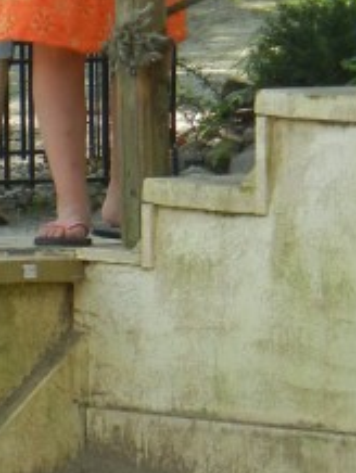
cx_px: -454
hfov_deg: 4.1
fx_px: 4941
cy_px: 111
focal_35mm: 361
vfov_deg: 5.5
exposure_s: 1/188
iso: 160
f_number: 4.3
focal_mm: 13.9
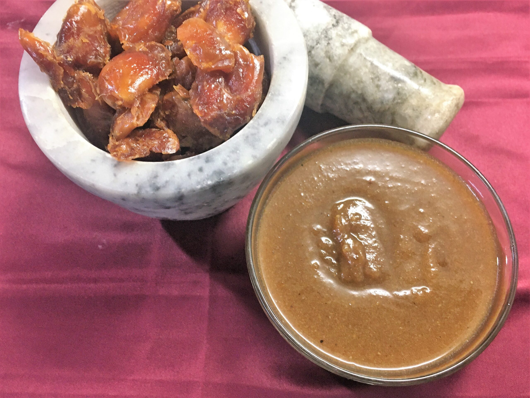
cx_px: 265
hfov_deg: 61.7
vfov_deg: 48.2
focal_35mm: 29
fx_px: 444
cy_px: 199
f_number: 2.2
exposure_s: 1/33
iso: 160
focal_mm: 4.15
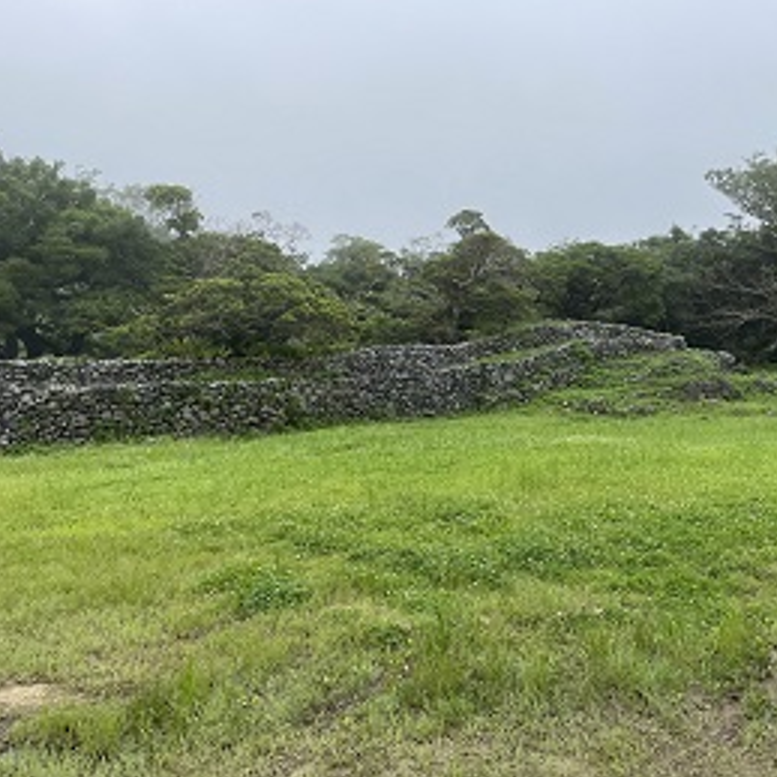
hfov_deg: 50.7
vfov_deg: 51.1
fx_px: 813
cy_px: 390
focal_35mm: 32
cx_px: 474
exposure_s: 1/1825
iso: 32
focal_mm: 4.2
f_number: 1.6
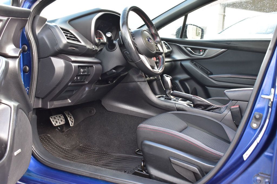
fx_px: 335
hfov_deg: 45.0
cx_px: 138
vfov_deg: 30.8
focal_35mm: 44
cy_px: 92
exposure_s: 1/25
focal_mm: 29
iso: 400
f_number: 7.1
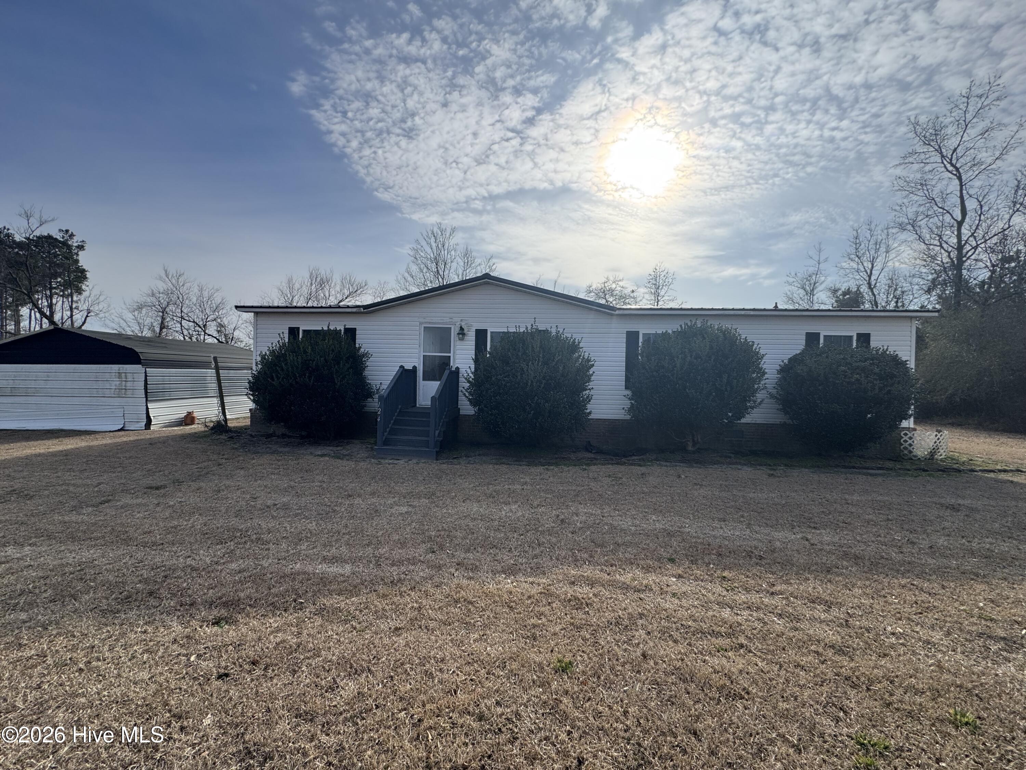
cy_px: 385
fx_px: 415
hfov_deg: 102.1
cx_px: 513
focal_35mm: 14
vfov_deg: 85.7
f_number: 2.2
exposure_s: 1/2273
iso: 50
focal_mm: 2.22
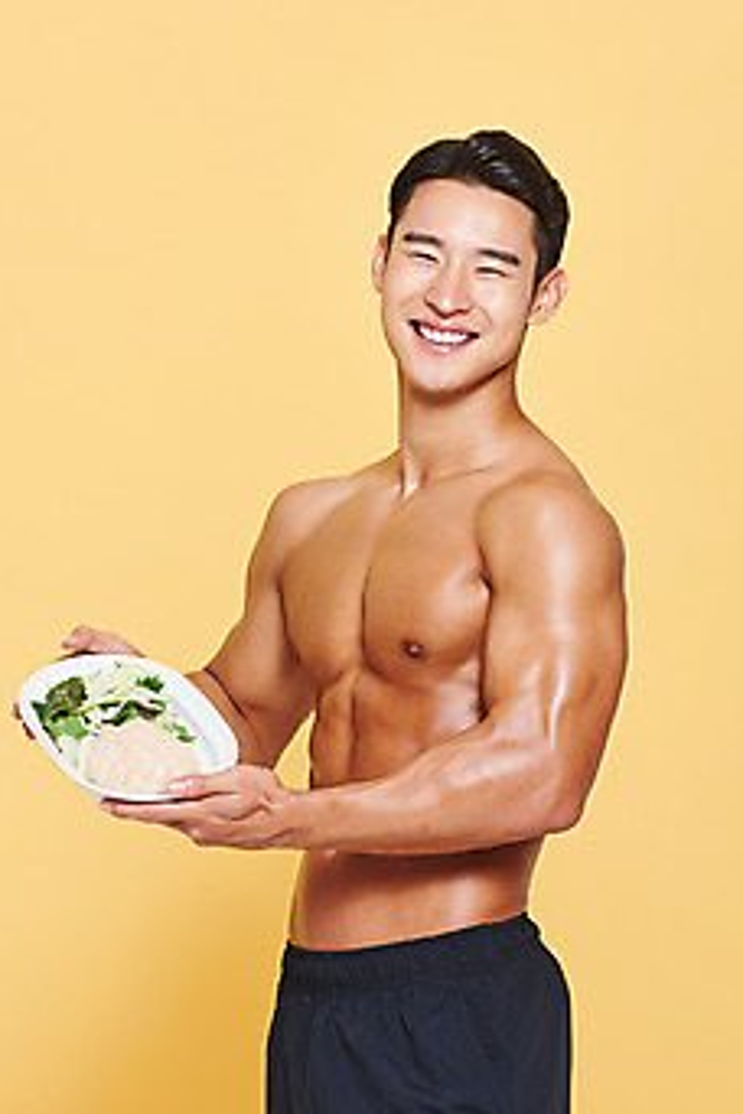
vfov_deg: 11.0
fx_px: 5789
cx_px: 354
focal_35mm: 187
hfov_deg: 7.3
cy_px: 567
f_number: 11
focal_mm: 160
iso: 100
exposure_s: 1/125
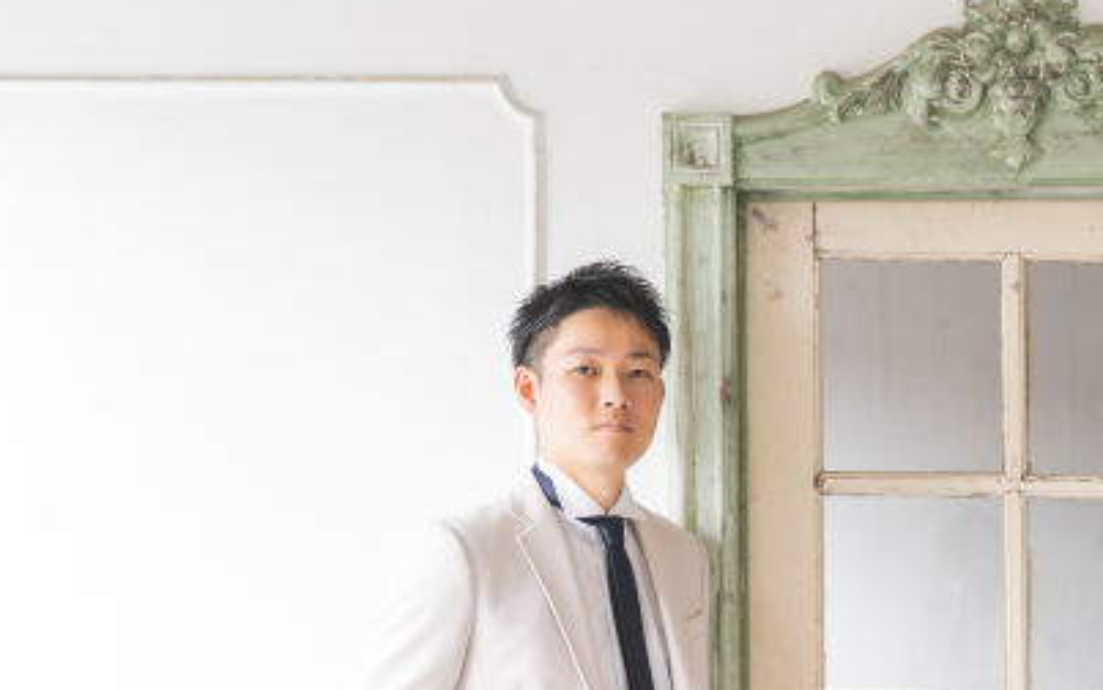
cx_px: 1015
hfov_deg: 21.3
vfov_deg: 13.6
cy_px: 691
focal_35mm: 95
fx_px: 2856
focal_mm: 47
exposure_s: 1/80
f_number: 2.8
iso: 320
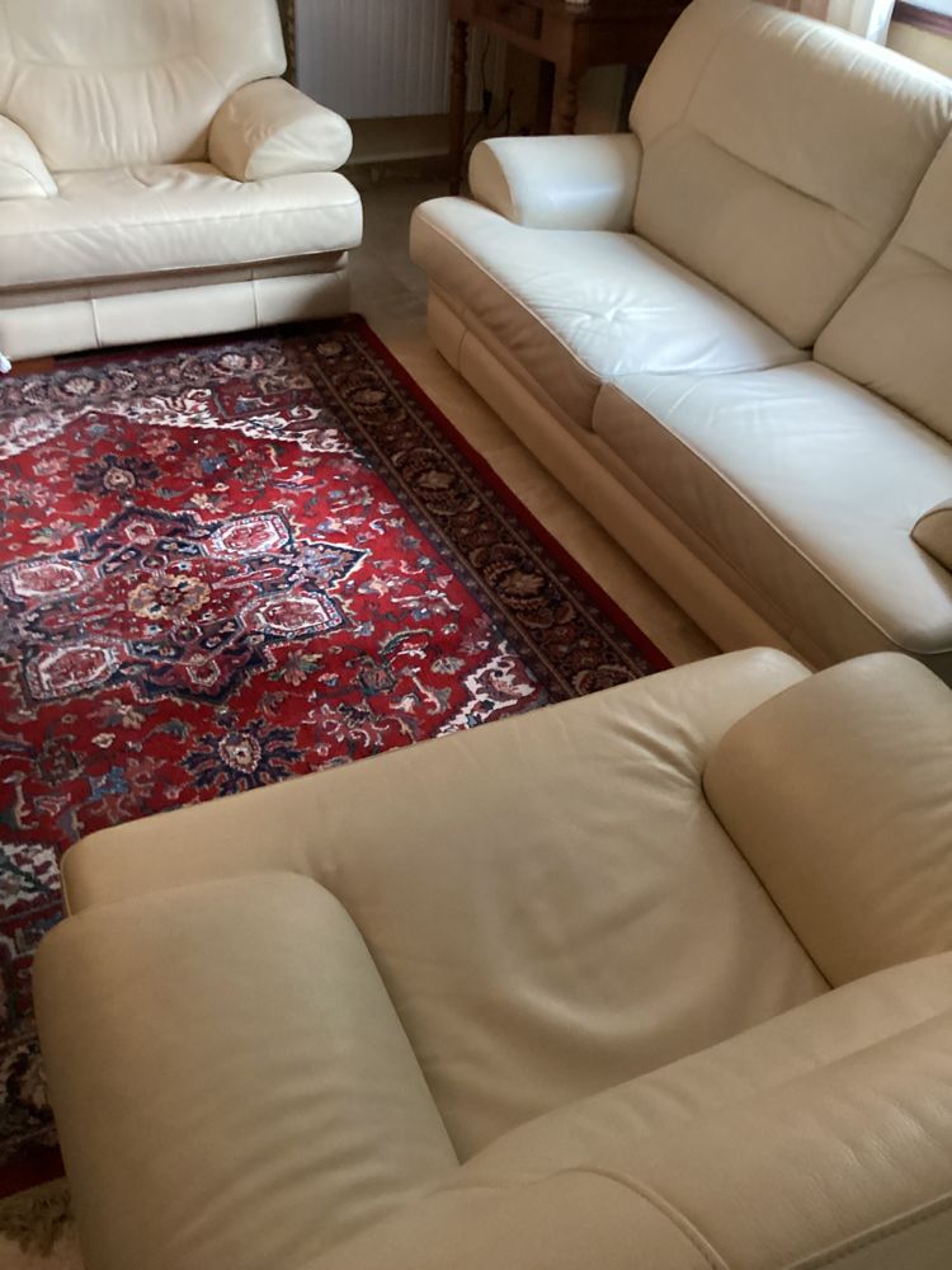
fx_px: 1137
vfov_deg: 58.4
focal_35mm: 31
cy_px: 635
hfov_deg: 45.4
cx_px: 476
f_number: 2.4
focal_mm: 3.3
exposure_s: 1/30
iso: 500
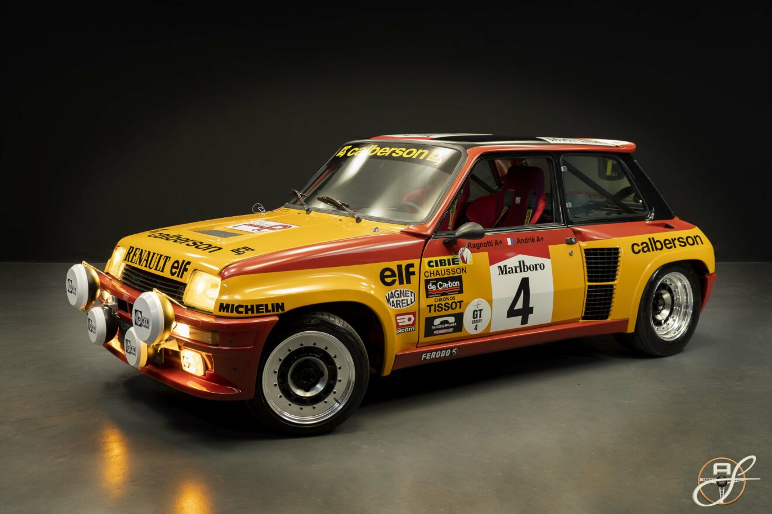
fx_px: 858
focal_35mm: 40
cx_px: 386
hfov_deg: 48.5
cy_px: 257
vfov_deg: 33.4
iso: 250
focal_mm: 40
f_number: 4.5
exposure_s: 1/5
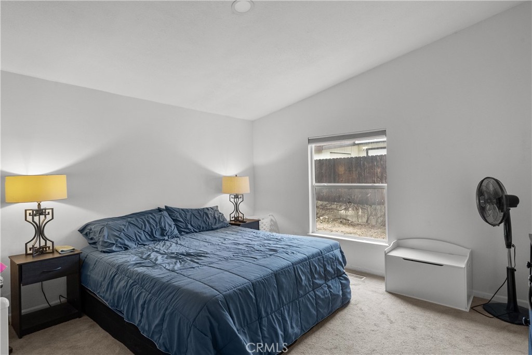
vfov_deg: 64.6
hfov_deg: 86.9
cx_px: 266
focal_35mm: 19
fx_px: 281
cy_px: 178
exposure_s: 1/15
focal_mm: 19
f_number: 9
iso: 2000
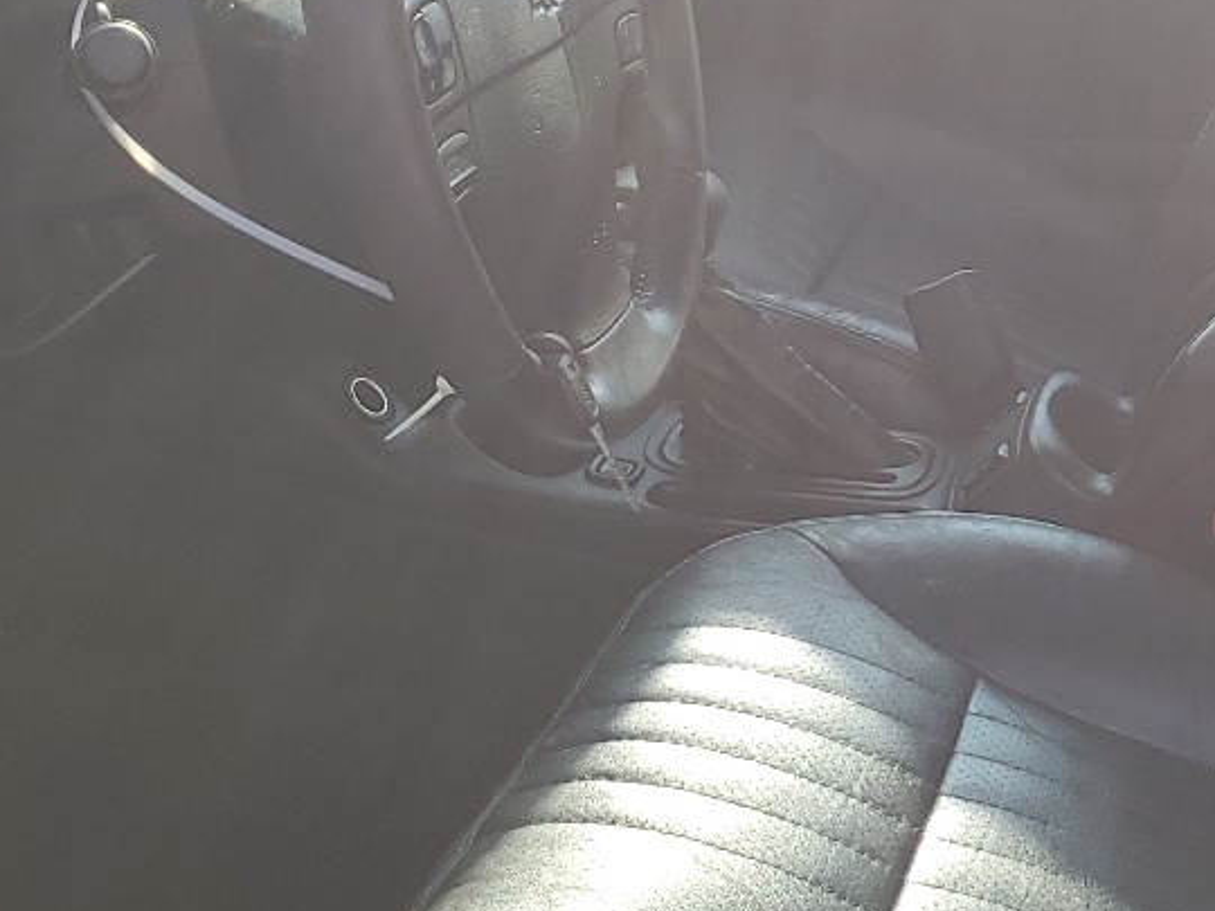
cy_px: 310
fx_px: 2703
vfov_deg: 19.1
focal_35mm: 77
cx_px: 1116
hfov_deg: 24.5
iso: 50
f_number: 1.5
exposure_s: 1/625
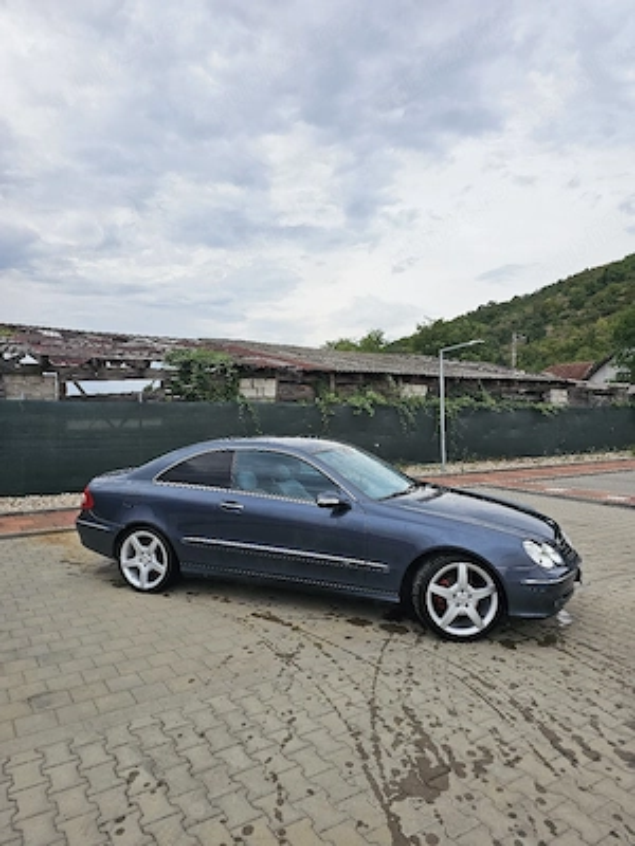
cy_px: 423
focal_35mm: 23
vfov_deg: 73.9
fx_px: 563
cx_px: 318
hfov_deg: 58.9
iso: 20
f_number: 1.7
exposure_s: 1/1250
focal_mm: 6.3
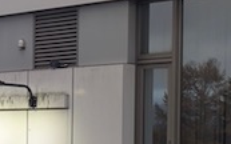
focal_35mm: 150
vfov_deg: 8.7
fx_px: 944
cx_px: -87
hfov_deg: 13.4
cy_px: 131
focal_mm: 5.43
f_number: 1.89
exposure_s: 1/120
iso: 51
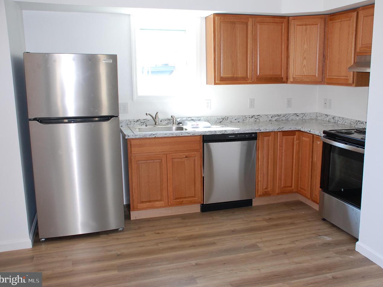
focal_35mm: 36
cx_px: 213
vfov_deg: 39.7
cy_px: 143
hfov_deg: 51.3
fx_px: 398
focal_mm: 22
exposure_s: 1/60
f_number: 3.8
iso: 400
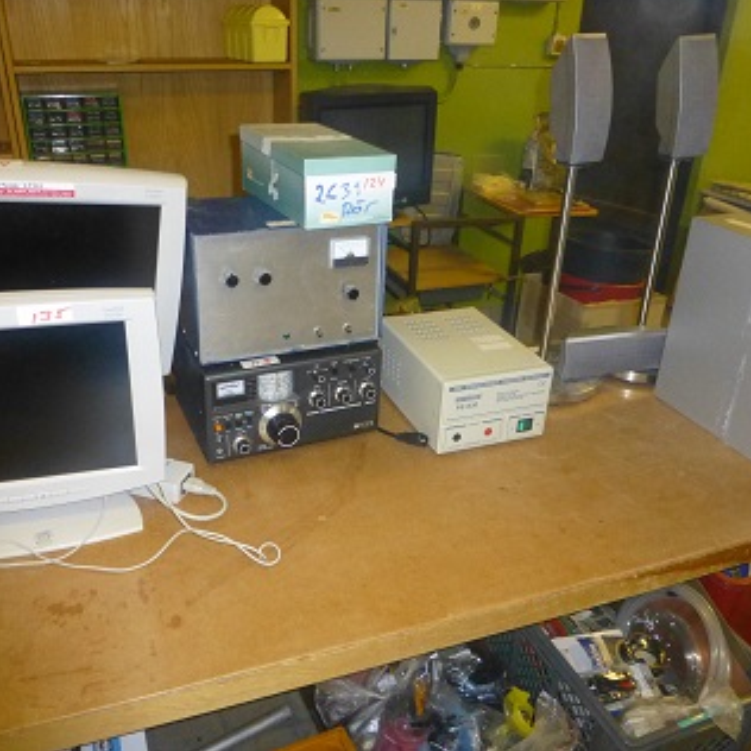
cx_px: 352
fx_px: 712
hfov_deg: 55.6
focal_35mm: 29
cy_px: 368
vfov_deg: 55.6
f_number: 3.3
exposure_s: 1/60
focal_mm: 4.3
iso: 800
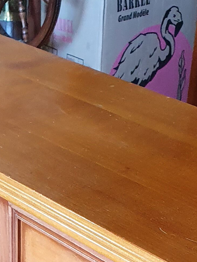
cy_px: 455
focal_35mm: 107
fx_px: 812
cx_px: 24
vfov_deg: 15.9
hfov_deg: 13.7
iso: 250
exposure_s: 1/50
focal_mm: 4.32
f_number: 2.4
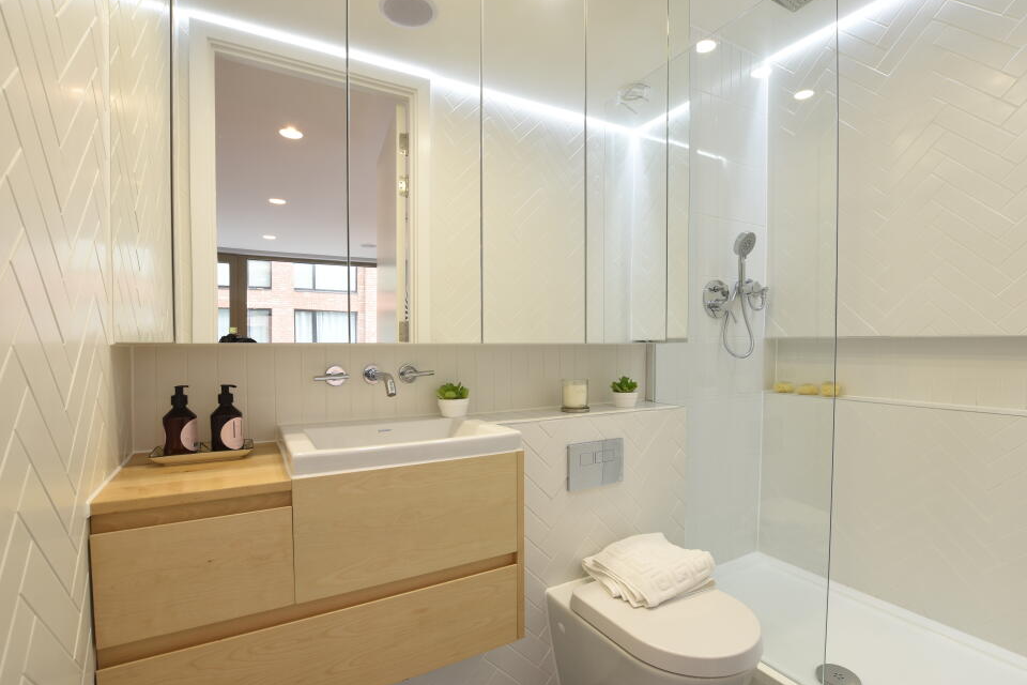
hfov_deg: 96.7
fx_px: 456
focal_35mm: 16
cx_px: 514
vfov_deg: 73.7
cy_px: 358
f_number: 8
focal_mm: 10
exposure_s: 1/2.5
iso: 100
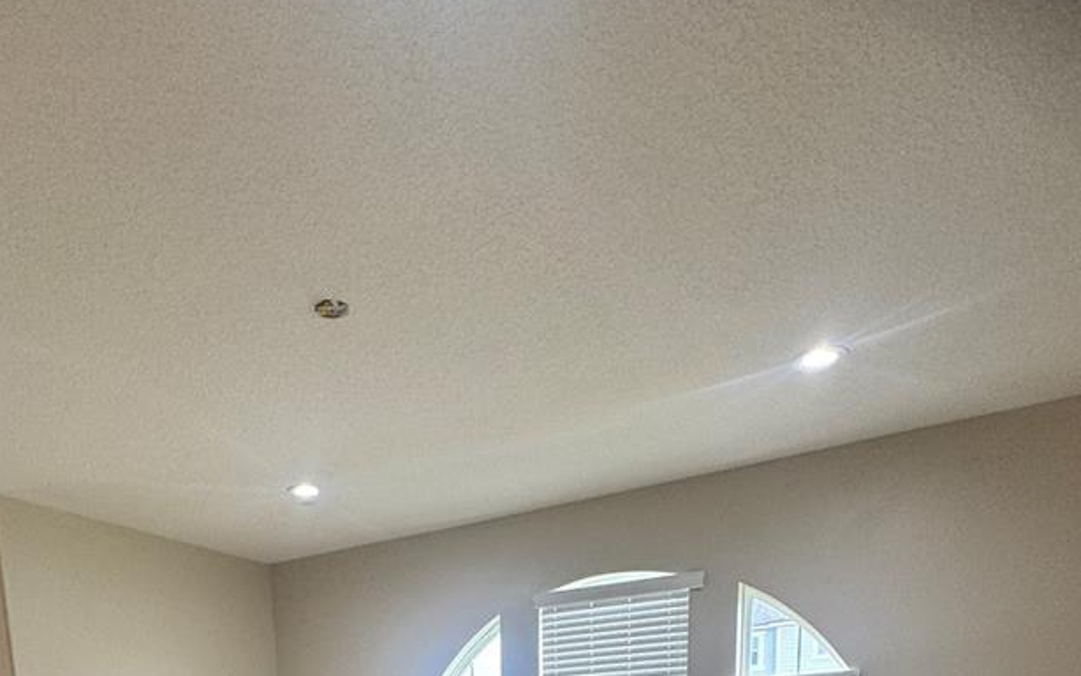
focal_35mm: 29
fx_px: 855
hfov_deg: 64.1
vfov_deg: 31.1
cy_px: 922
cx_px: 437
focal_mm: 2.22
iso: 80
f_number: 2.2
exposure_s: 1/99
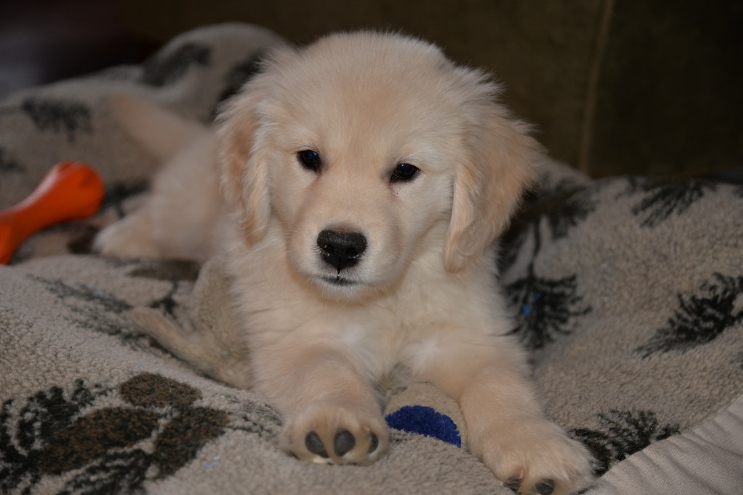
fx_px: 1754
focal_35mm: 85
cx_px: 372
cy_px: 248
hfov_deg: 23.9
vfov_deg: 16.1
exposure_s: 1/60
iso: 800
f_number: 4.5
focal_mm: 85
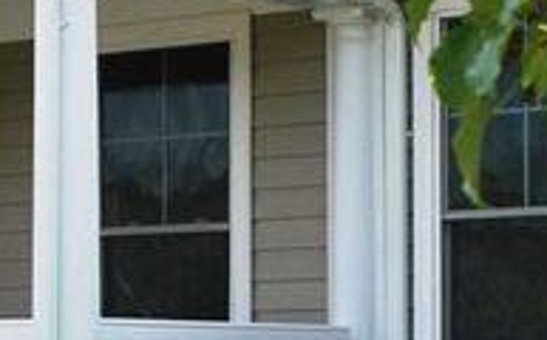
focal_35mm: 177
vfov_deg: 7.4
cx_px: 45
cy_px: 346
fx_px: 2635
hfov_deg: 11.8
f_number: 5.6
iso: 125
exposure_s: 1/125
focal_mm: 29
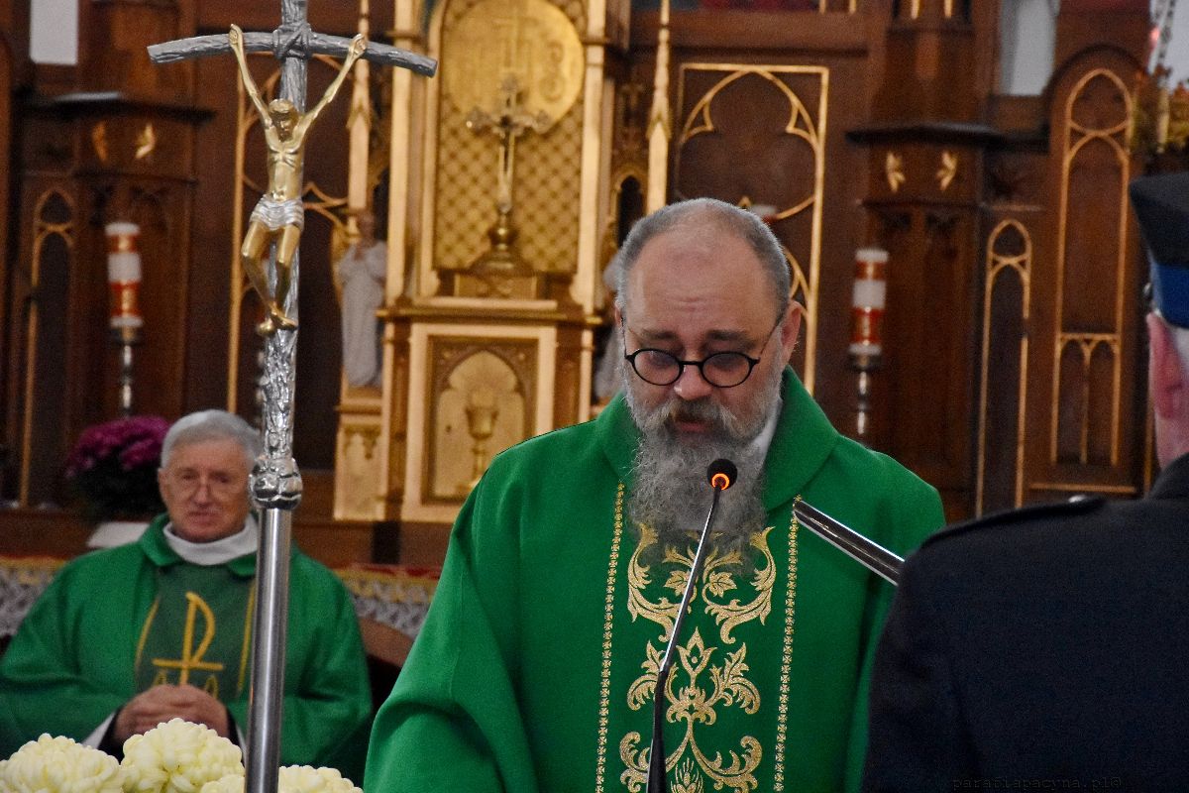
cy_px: 396
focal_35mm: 150
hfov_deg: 13.7
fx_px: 4954
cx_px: 594
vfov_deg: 9.1
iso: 3600
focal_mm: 100
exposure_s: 1/160
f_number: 10
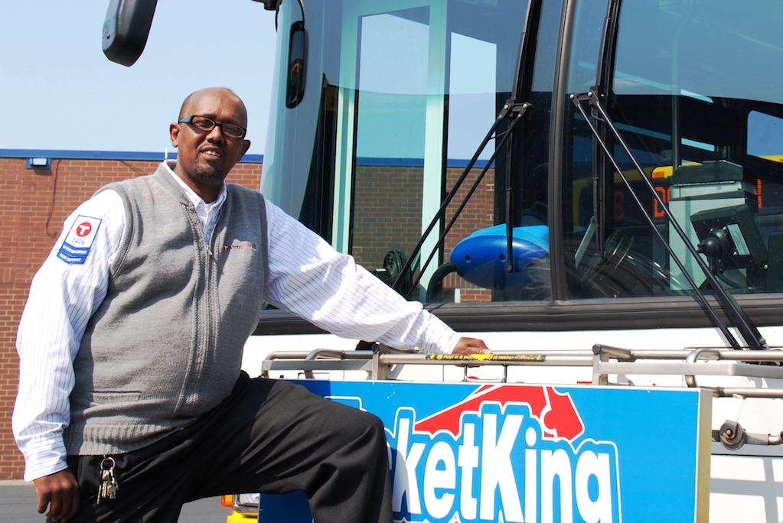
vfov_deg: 28.1
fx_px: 1045
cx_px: 392
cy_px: 262
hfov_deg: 41.1
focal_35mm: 48
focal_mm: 32
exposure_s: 1/200
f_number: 7.1
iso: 100
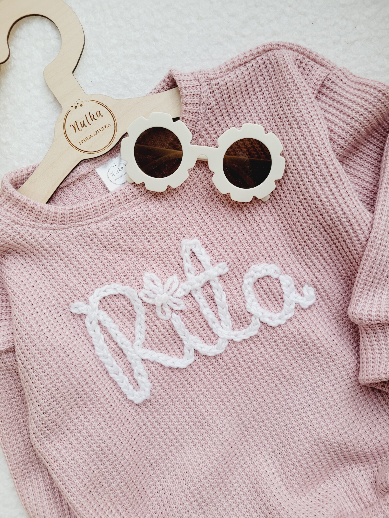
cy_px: 259
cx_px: 194
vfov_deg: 67.3
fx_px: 390
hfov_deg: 53.1
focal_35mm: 26
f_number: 1.8
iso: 200
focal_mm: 5.4
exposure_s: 1/50
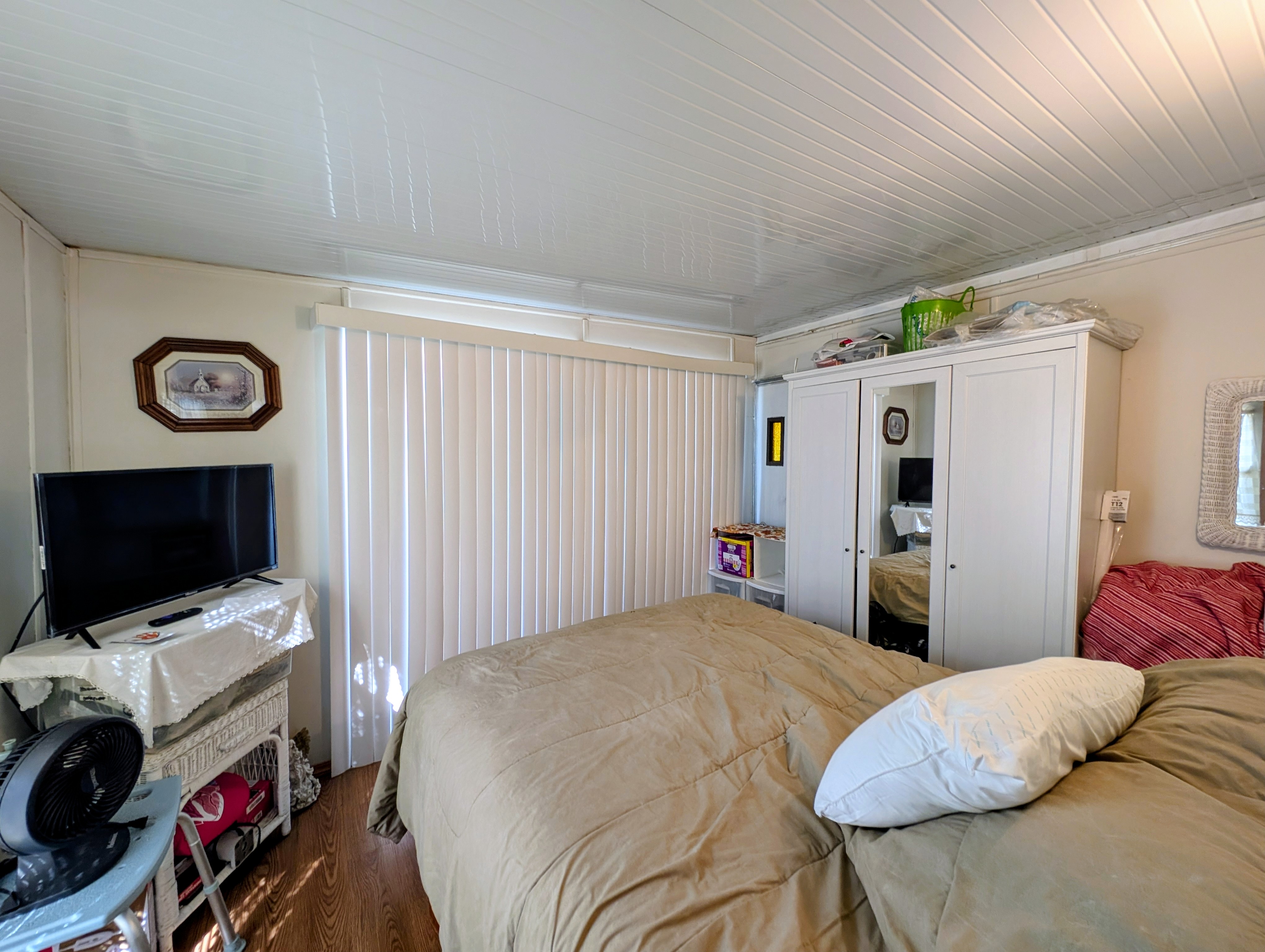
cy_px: 476
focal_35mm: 12
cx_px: 632
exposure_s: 1/24
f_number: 1.95
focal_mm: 2.23
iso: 86
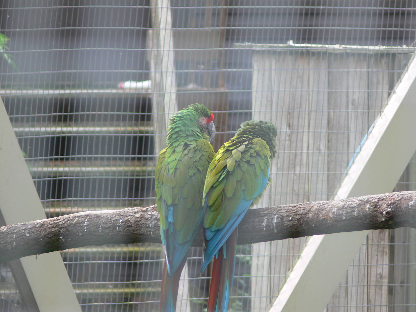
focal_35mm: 420
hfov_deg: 4.7
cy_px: 156
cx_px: 208
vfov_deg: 3.5
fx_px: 5047
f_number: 4
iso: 80
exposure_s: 1/100
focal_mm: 88.8
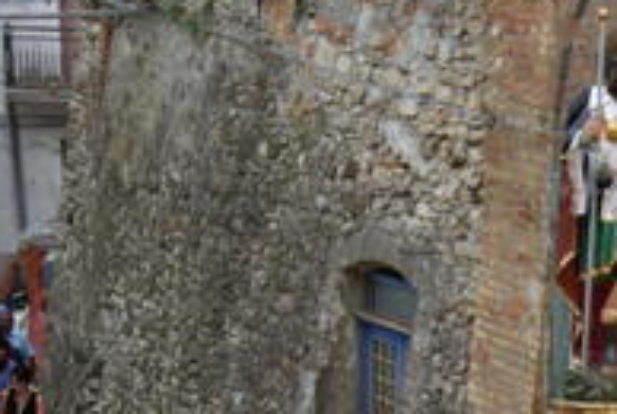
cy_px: 487
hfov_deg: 14.9
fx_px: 2322
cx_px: 601
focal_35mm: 135
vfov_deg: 10.0
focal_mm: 35
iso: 320
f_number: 4.2
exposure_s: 1/250
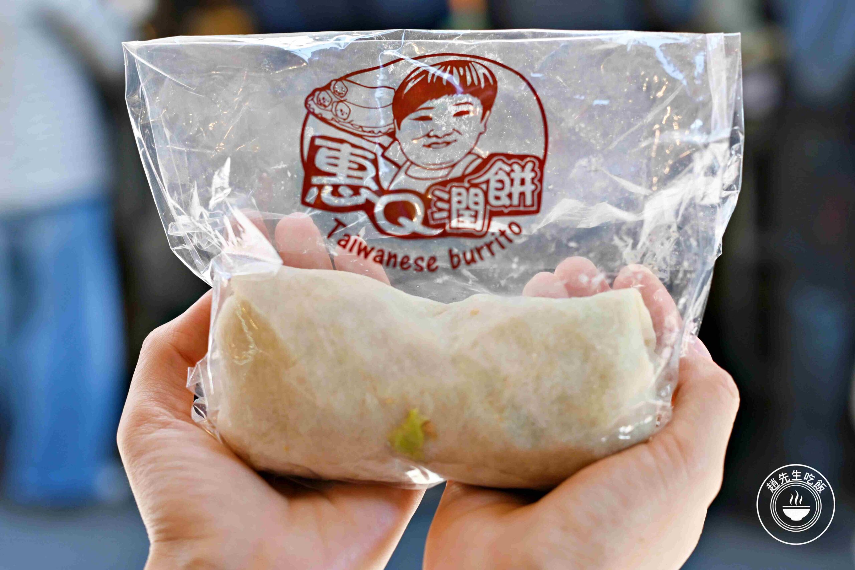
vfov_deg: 18.2
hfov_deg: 27.0
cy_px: 285
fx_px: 1781
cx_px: 428
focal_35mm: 75
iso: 180
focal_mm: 50
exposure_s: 1/200
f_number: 3.2
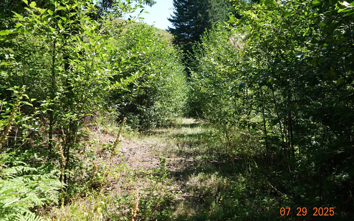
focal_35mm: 30
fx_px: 289
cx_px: 178
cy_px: 116
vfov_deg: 41.8
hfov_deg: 62.9
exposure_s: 1/250
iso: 100
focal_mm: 10.8
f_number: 3.5
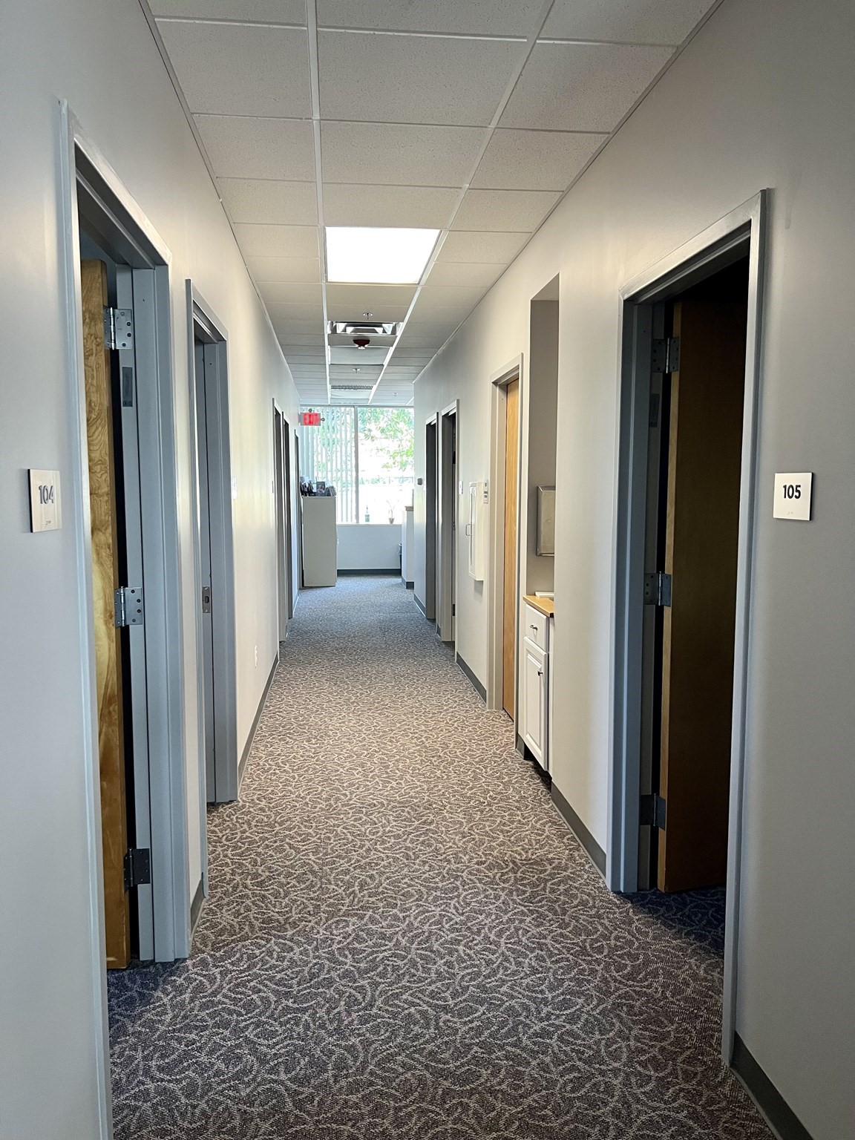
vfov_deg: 67.3
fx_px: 856
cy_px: 570
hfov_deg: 53.1
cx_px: 428
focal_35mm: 26
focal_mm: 5.7
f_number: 1.5
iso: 160
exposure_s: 1/60
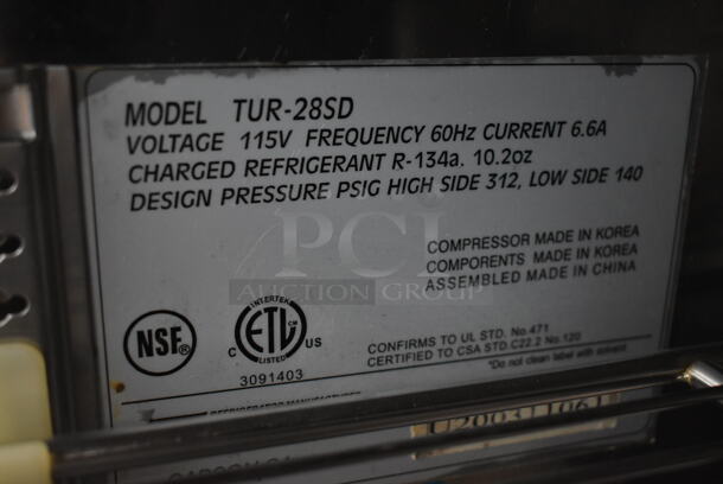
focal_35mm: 42
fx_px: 844
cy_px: 242
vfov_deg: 32.0
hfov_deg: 46.4
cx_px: 362
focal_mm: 28
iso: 3200
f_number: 4.2
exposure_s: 1/50
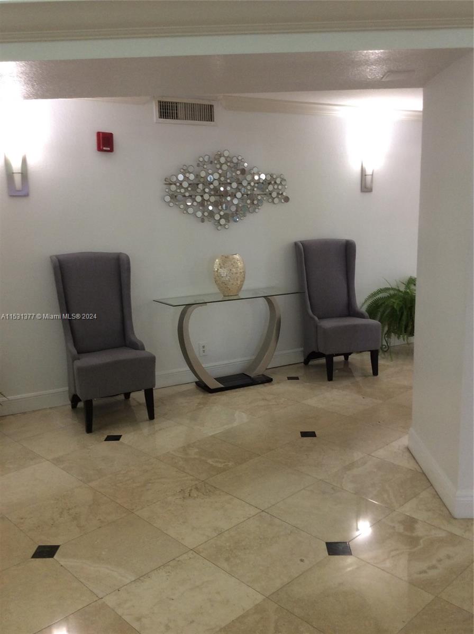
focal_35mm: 32
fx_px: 586
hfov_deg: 44.0
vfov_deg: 56.9
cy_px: 317
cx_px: 237
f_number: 2.4
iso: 50
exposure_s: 1/24
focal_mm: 3.3
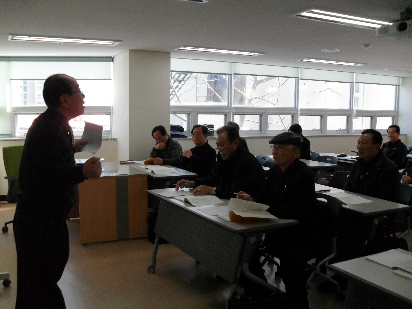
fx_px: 417
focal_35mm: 35
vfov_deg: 40.7
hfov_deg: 52.6
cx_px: 206
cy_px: 154
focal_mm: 6.2
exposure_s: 1/250
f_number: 2.8
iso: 200
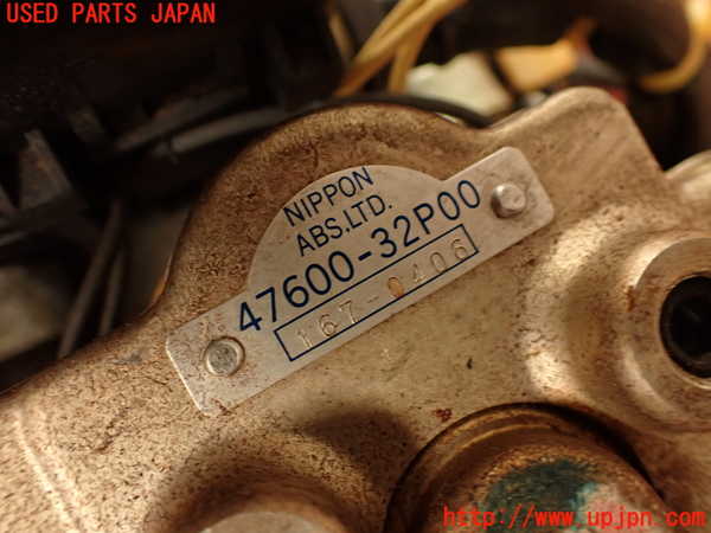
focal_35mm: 32
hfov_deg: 56.8
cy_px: 266
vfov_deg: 44.2
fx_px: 657
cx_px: 356
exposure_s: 1/30
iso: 250
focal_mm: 5.79
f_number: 2.4
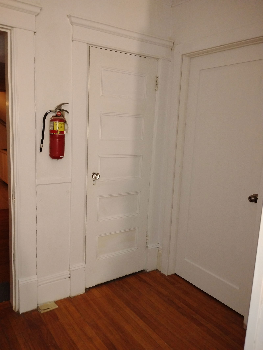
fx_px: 283
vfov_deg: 63.4
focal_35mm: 28
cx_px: 132
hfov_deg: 49.9
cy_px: 175
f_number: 1.8
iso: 1494
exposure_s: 1/30
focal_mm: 4.26
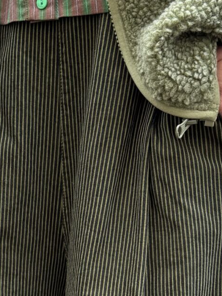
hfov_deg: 15.1
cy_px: 372
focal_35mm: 98
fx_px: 838
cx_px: 88
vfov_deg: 18.8
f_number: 1.78
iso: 80
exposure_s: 1/144
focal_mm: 6.76
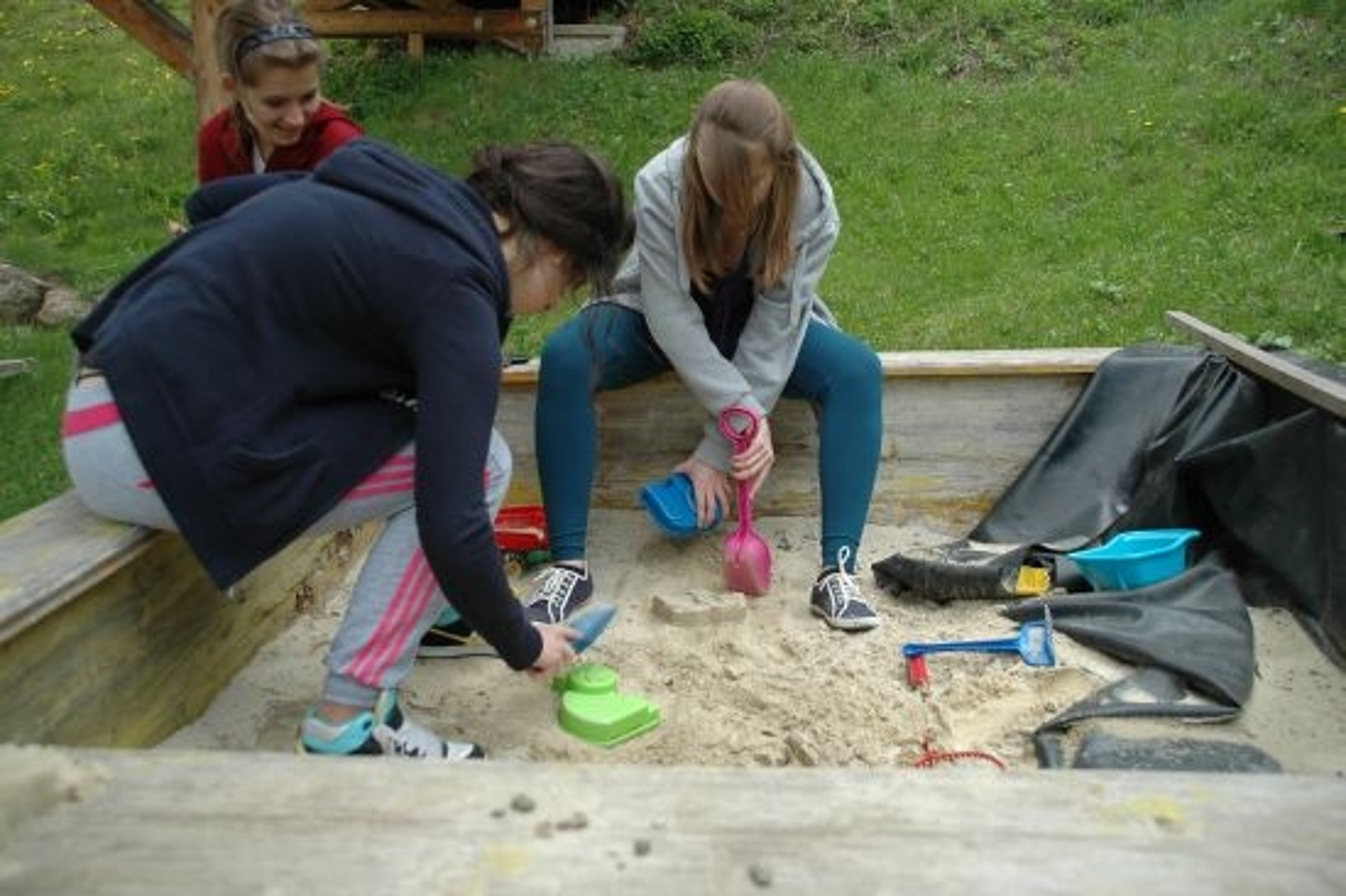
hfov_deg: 59.5
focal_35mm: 32
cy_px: 448
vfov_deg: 41.7
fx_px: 1177
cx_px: 673
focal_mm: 21
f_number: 3.8
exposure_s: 1/320
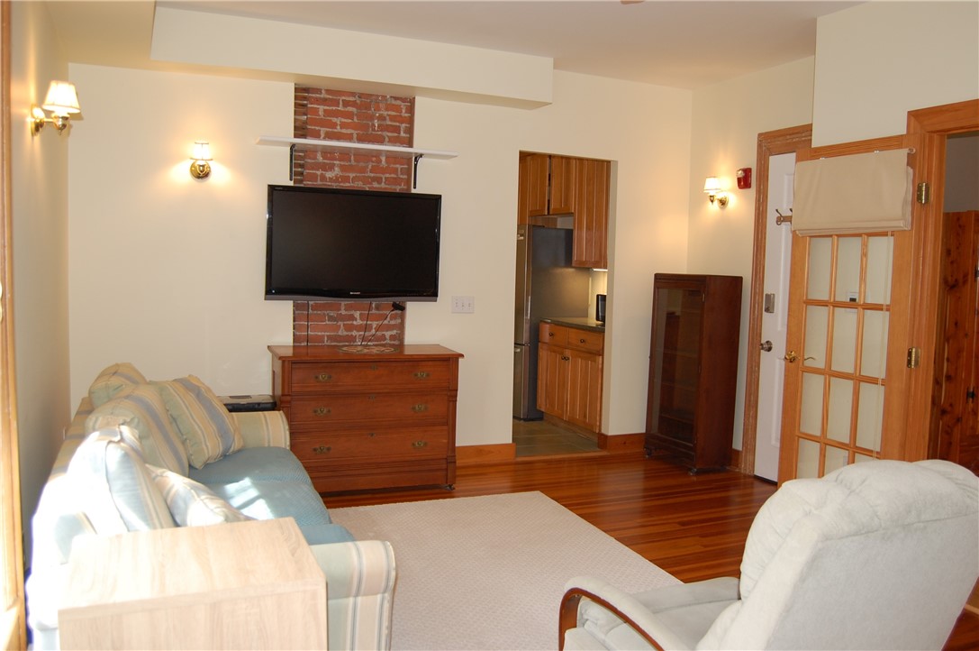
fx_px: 774
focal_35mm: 28
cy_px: 326
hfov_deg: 64.6
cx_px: 490
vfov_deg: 45.6
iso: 400
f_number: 3.5
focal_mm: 19
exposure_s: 1/60
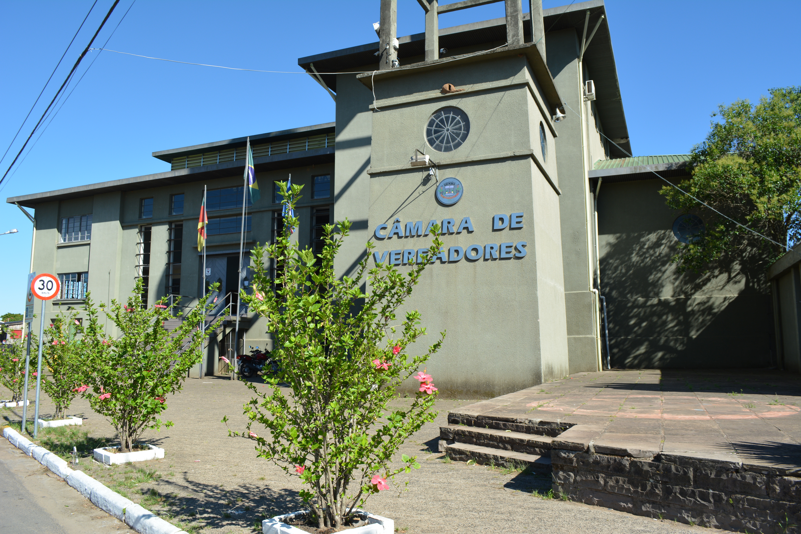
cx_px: 400
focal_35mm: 27
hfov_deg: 67.4
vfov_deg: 47.9
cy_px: 267
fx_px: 601
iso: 140
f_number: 8
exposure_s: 1/250
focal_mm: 18
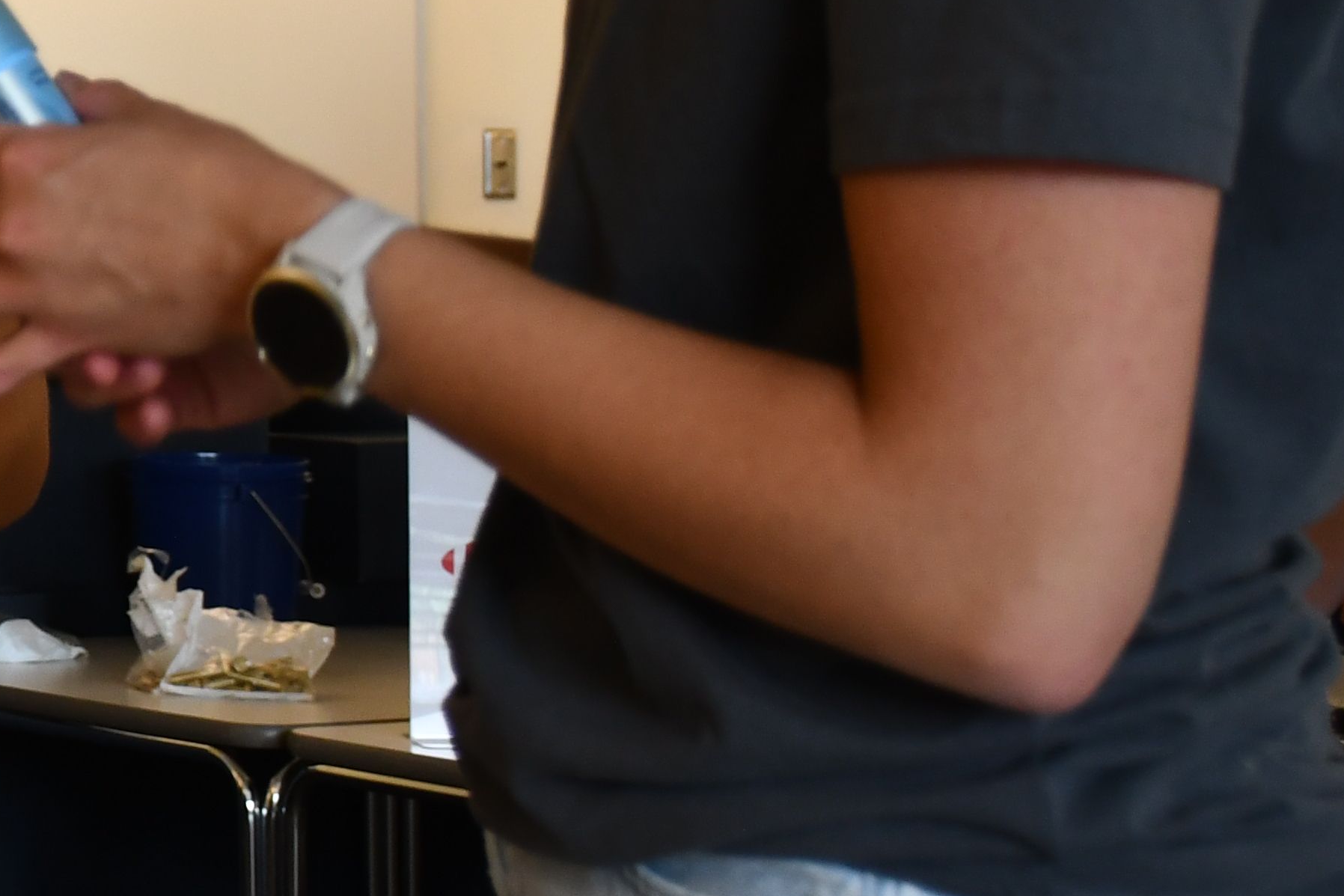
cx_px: -706
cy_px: 4
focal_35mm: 124
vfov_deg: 11.0
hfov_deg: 15.2
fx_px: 4629
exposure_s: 1/60
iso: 400
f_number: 4
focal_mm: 27
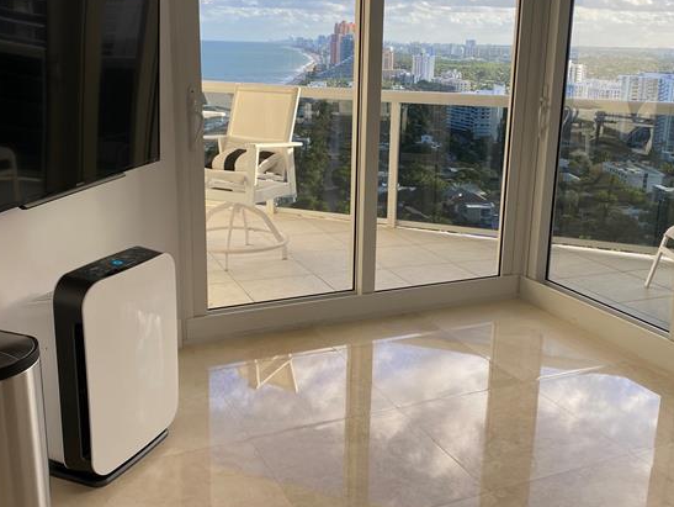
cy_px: 236
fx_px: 740
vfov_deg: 37.7
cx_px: 343
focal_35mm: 38
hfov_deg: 48.9
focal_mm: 4.25
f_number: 1.8
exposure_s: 1/202
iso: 32
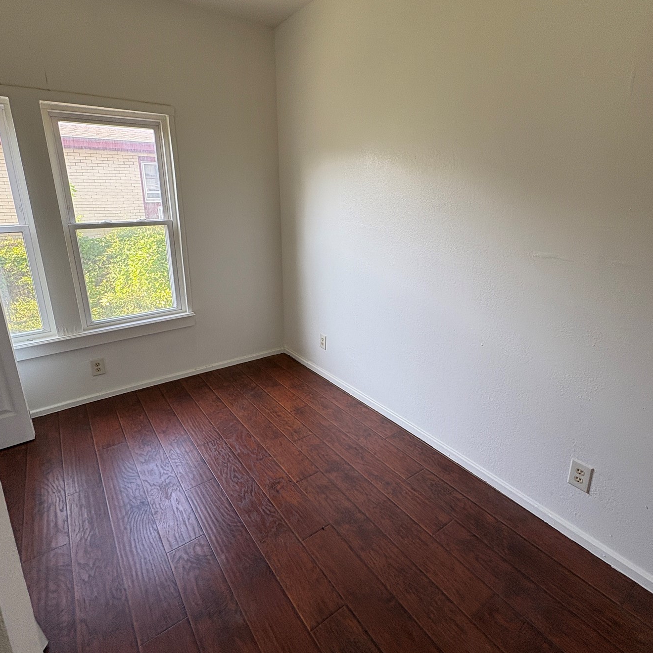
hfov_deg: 80.7
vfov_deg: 80.5
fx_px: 384
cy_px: 298
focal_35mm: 18
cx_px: 323
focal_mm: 2.22
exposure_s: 1/99
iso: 100
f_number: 2.2
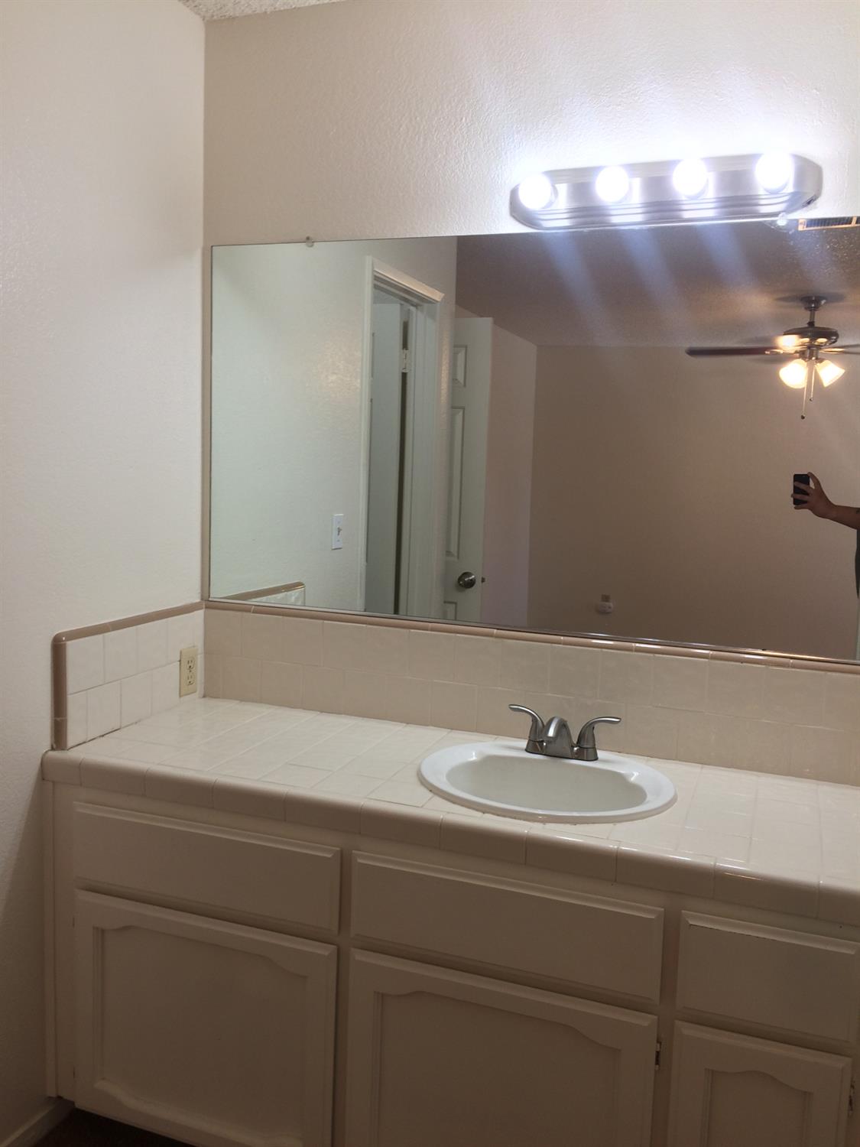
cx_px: 430
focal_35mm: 29
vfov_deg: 61.7
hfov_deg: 48.2
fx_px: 961
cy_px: 574
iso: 40
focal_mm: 4.15
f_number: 2.2
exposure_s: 1/30
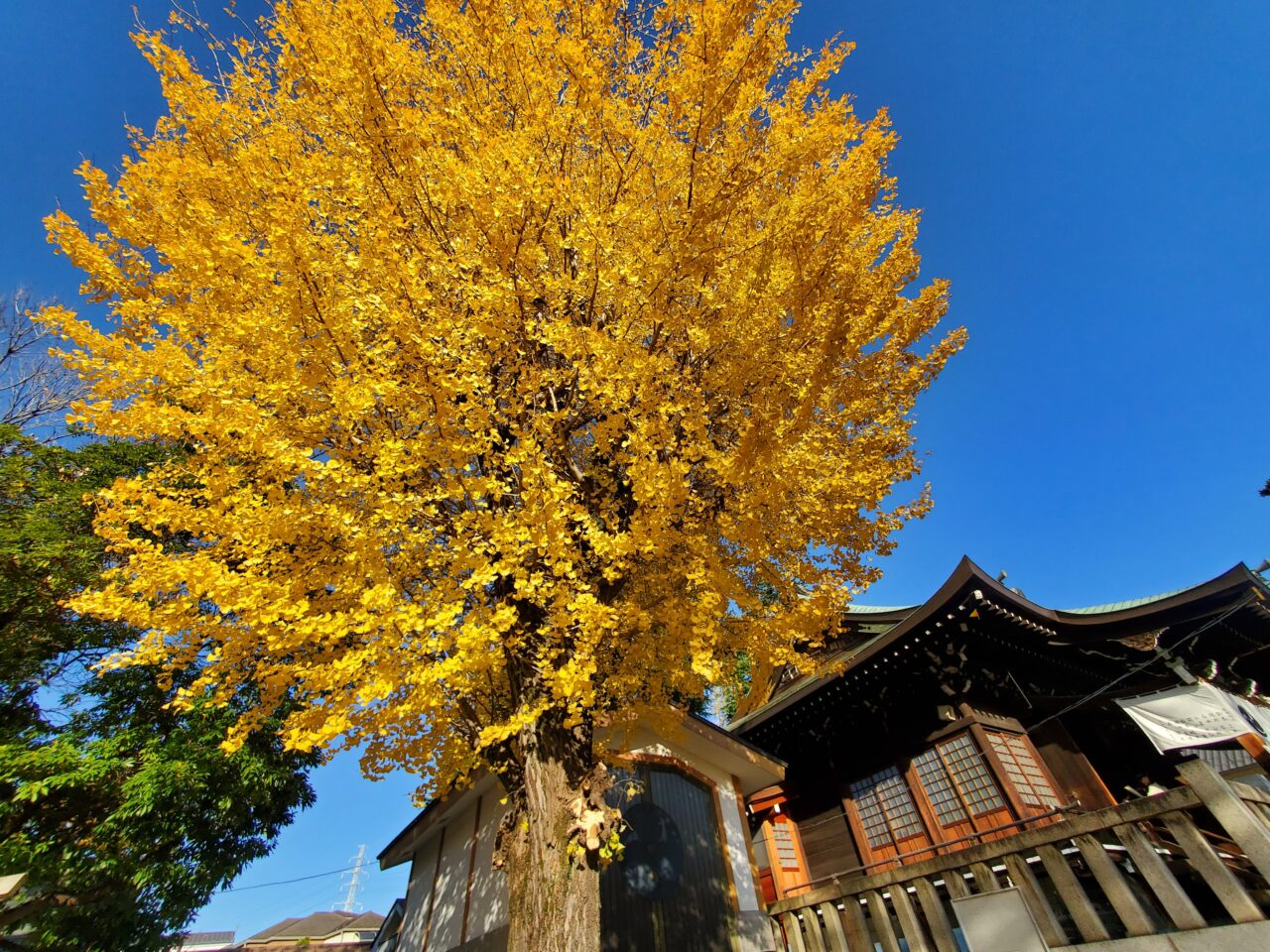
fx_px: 477
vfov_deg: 89.9
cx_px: 635
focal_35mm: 13
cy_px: 476
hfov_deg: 106.2
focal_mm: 1.8
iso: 50
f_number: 2.2
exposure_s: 1/652
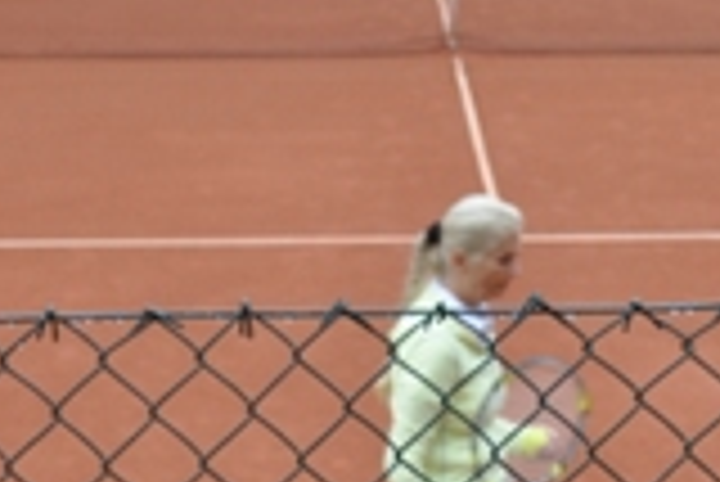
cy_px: 18
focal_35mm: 176
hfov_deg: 11.7
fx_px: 3523
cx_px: 468
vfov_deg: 7.8
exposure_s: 1/160
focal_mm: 42
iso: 200
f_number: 6.3
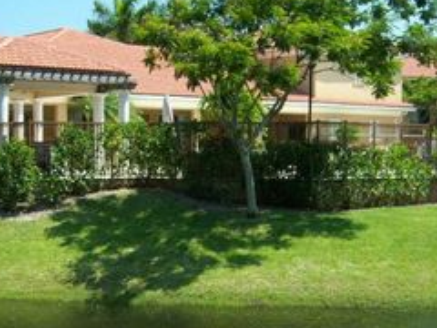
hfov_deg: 26.0
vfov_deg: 19.6
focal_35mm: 75
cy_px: 203
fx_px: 947
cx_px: 193
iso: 80
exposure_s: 1/320
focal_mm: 7.5
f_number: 4.8
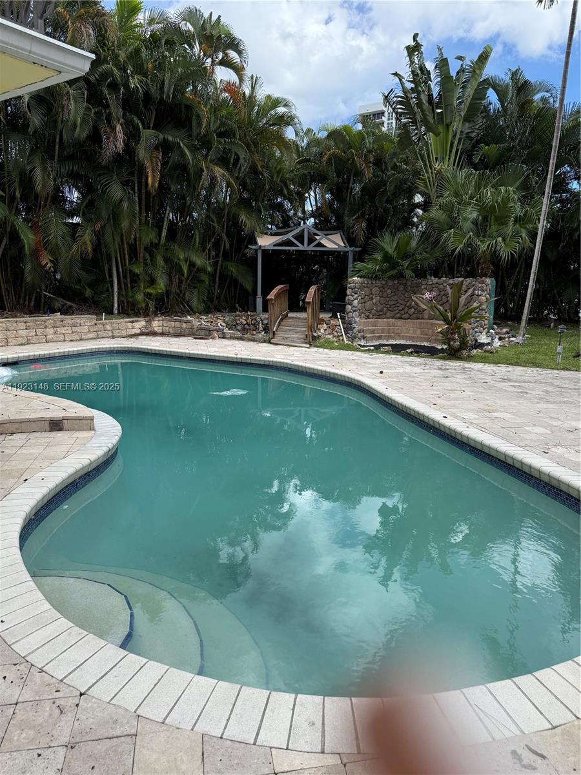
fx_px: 537
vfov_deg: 71.6
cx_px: 290
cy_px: 388
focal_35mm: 24
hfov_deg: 56.8
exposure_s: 1/3021
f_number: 1.78
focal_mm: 6.76
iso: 100
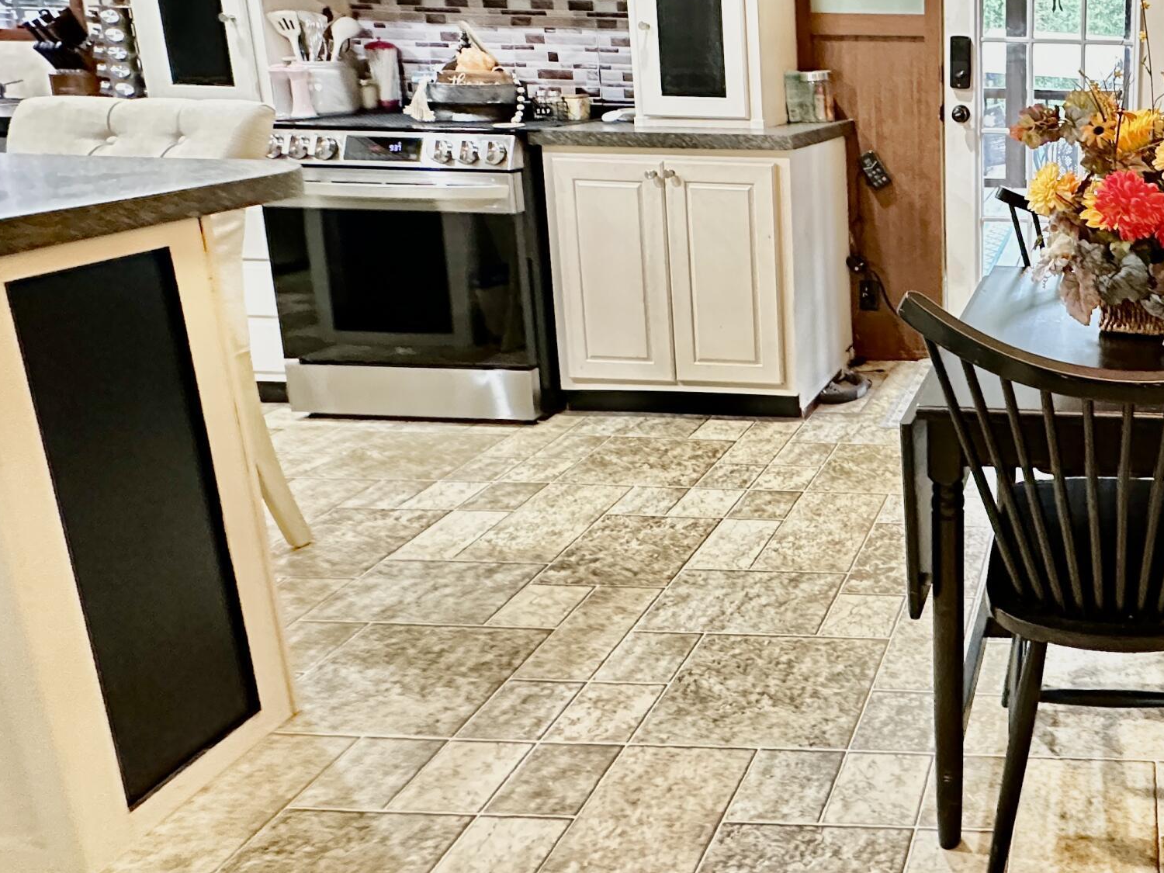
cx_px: 1119
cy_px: 232
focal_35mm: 28
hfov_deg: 52.7
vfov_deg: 48.1
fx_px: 942
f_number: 2.2
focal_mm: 2.22
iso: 800
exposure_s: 1/40
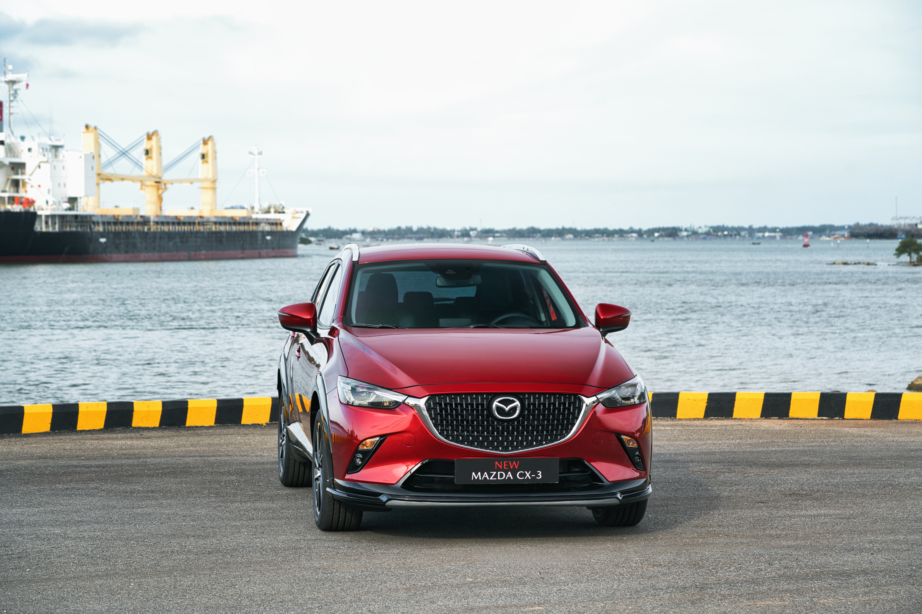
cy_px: 307
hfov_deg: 22.6
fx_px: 2305
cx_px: 461
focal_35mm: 90
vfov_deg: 15.2
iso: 200
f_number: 6.3
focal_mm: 90
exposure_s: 1/125
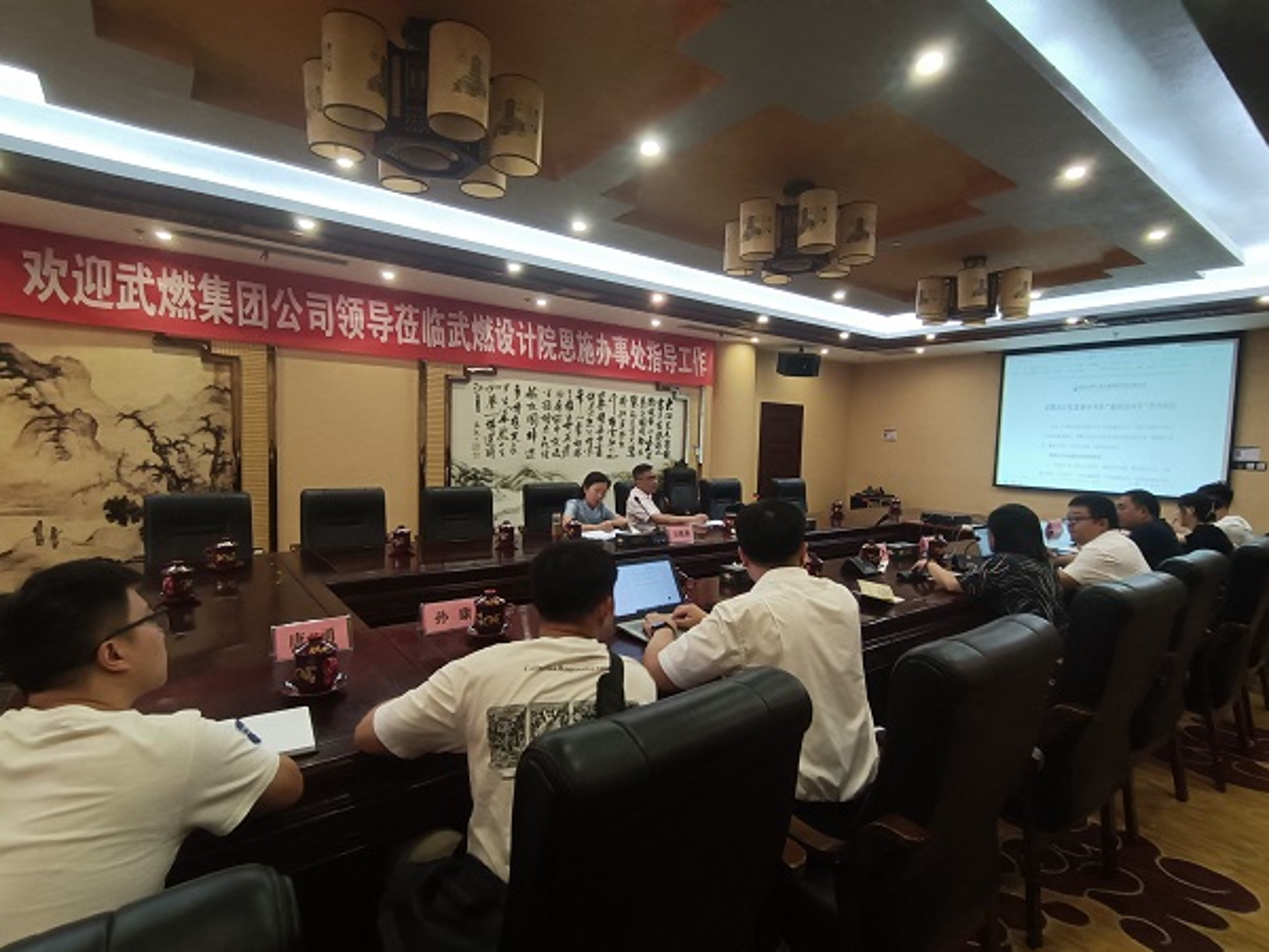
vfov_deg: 74.7
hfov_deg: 91.0
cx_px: 634
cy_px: 476
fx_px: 623
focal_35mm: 17
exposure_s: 1/24
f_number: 2.4
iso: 681
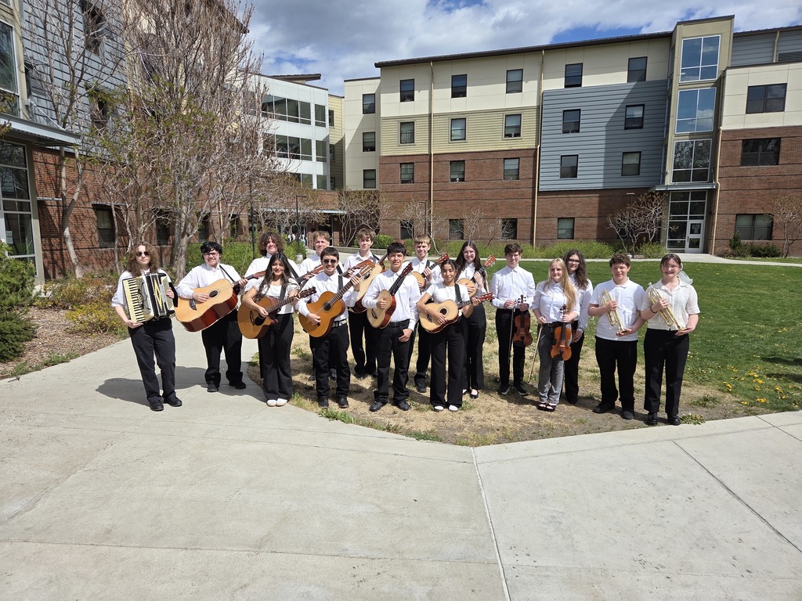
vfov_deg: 58.9
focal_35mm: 23
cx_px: 401
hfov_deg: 73.9
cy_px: 300
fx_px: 533
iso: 80
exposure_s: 1/7599
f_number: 1.8
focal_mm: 5.4
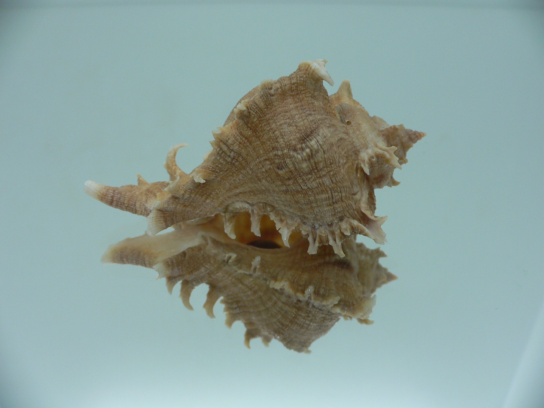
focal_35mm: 35
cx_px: 272
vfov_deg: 40.7
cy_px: 204
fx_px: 550
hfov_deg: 52.6
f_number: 2.8
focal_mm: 4.6
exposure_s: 1/60
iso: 80
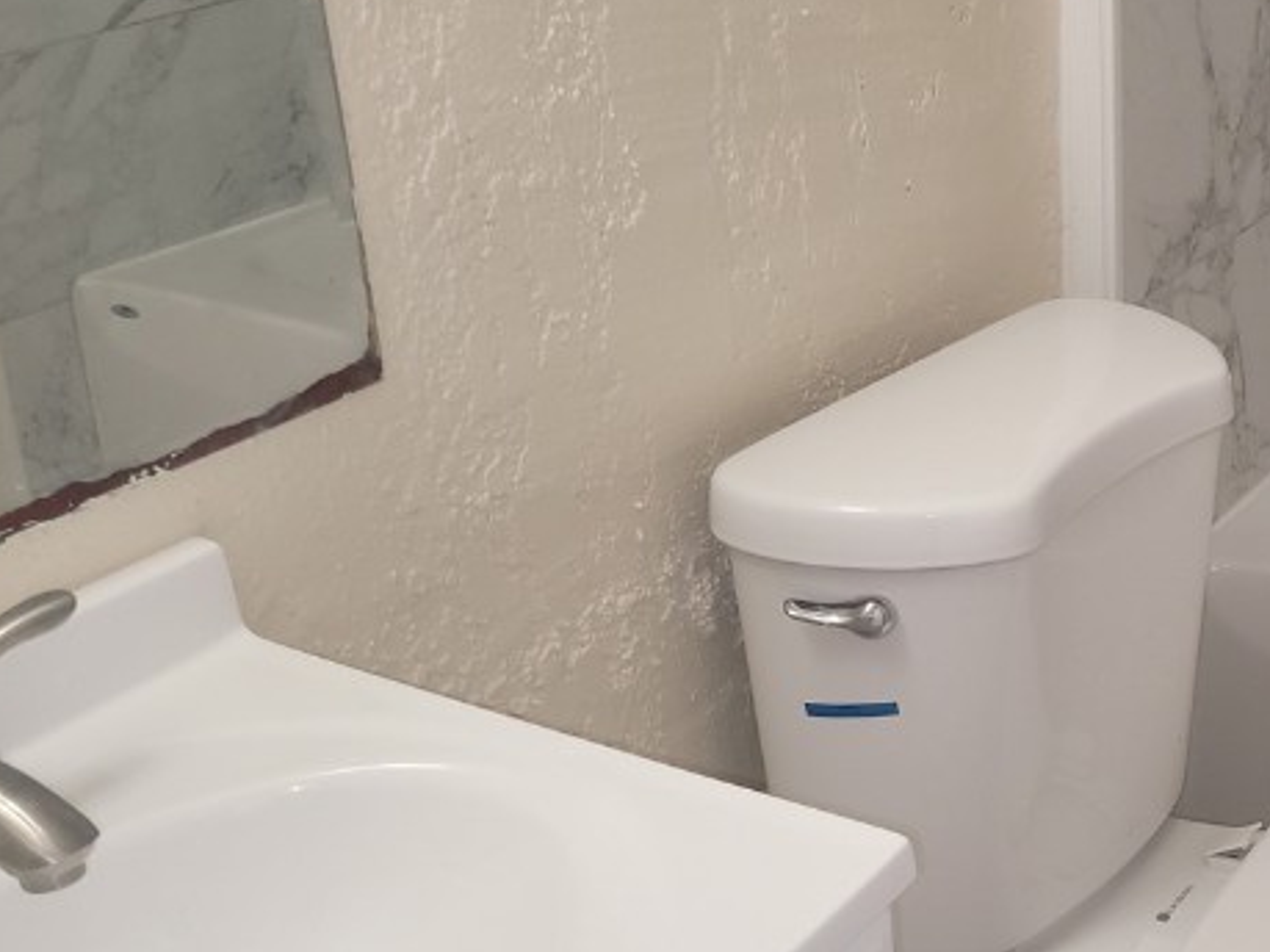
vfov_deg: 25.2
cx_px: 1259
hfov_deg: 30.9
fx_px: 2127
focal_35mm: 58
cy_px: 446
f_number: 1.8
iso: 64
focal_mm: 5.4
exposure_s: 1/60
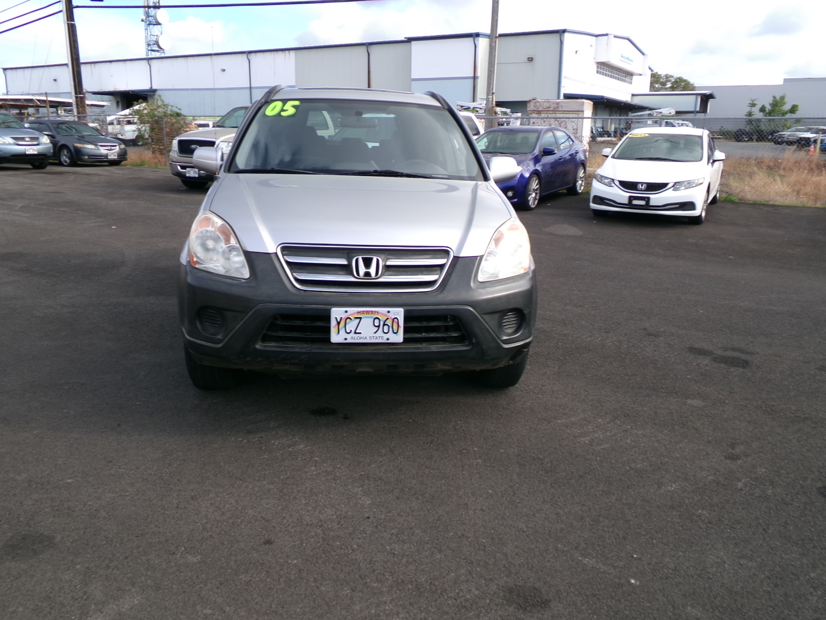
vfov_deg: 49.7
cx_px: 413
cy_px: 310
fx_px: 668
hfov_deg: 63.4
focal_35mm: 28
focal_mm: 5
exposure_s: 1/45
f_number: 11.31
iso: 100
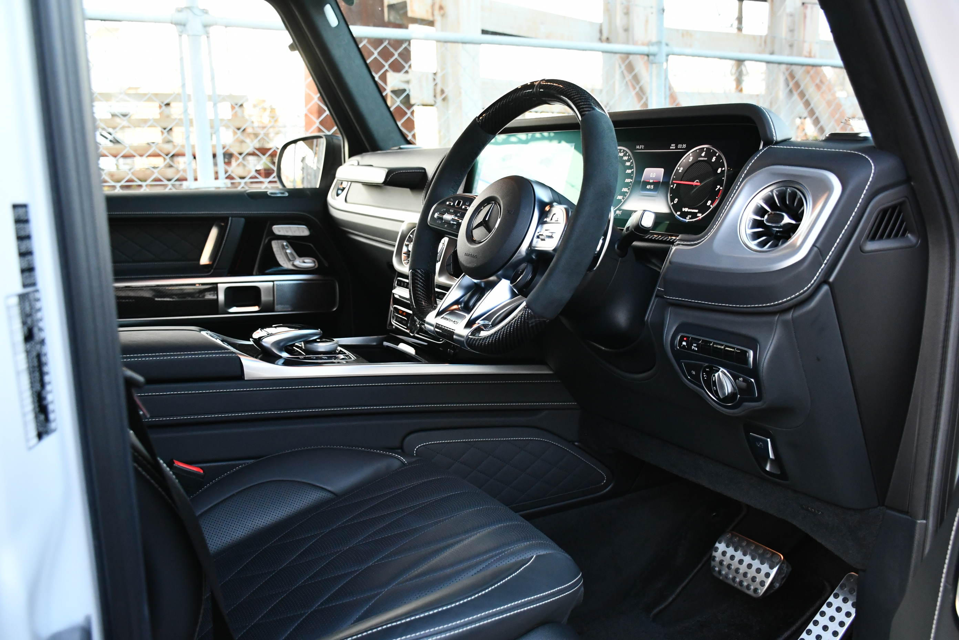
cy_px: 320
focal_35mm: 33
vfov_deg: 40.0
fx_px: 879
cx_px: 480
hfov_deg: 57.2
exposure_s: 1/13
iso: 2000
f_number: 3.5
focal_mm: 22
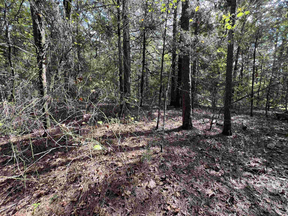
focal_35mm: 13
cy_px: 108
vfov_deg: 89.9
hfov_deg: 106.2
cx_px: 144
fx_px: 108
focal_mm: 1.57
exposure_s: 1/99
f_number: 1.8
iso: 32
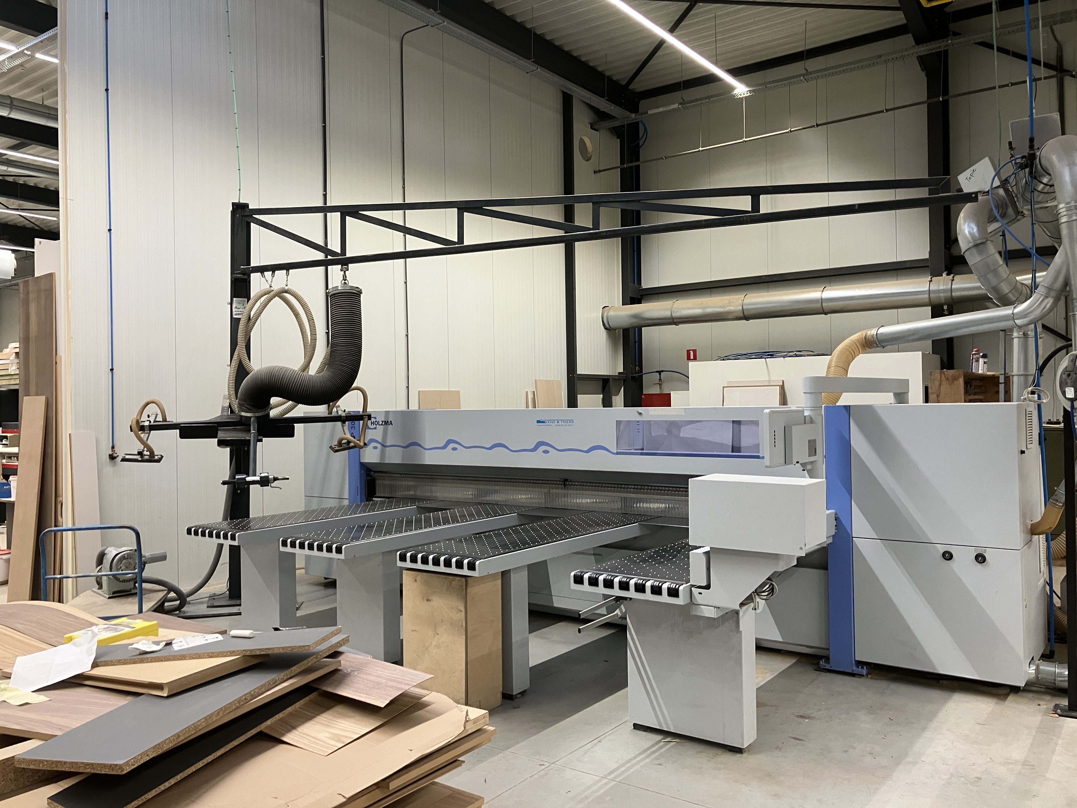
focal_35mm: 28
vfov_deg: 49.7
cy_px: 404
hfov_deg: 63.4
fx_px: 871
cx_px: 538
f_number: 1.8
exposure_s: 1/50
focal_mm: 3.99
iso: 100
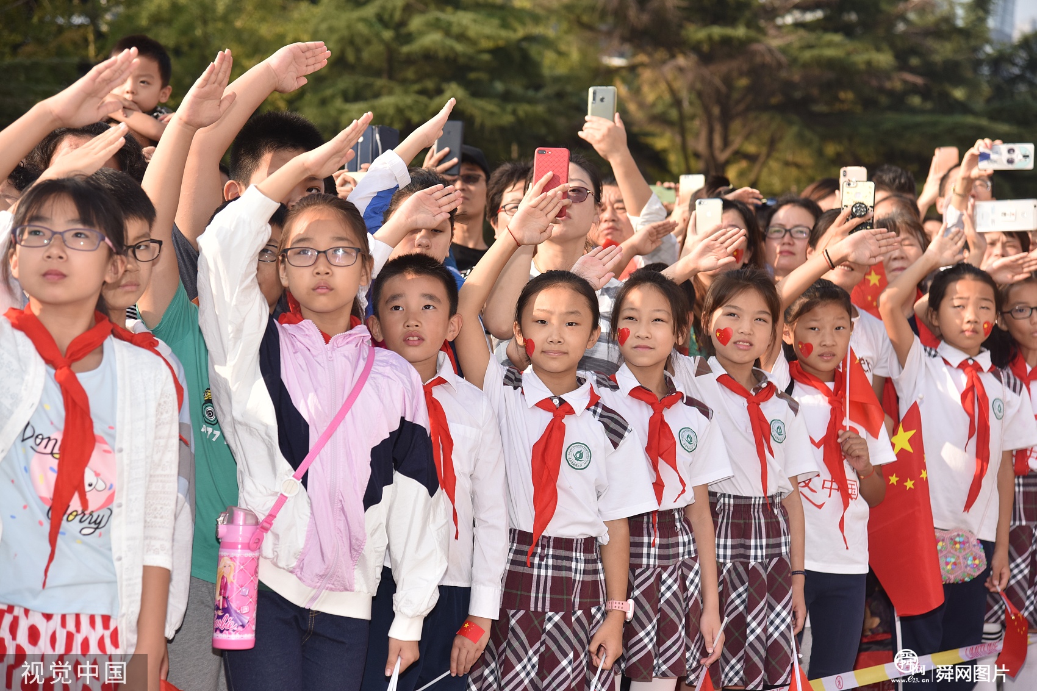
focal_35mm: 85
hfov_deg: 23.9
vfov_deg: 16.1
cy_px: 346
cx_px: 518
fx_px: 2448
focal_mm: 85
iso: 400
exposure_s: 1/1000
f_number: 4.5
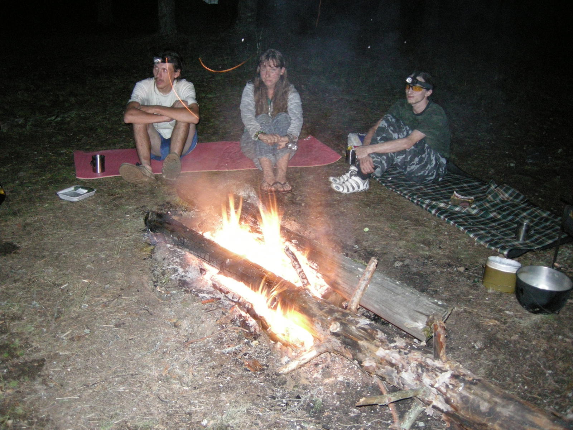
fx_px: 596
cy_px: 215
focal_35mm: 36
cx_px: 286
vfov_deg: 39.7
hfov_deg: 51.4
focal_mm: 7.5
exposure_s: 1/4
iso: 400
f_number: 2.7
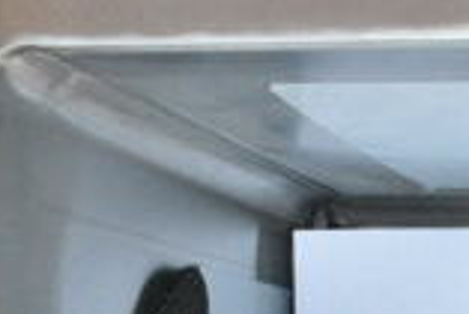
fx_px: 1369
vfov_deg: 12.1
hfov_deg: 17.7
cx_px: 672
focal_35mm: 105
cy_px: 559
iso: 6400
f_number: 10
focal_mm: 18
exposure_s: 1/400
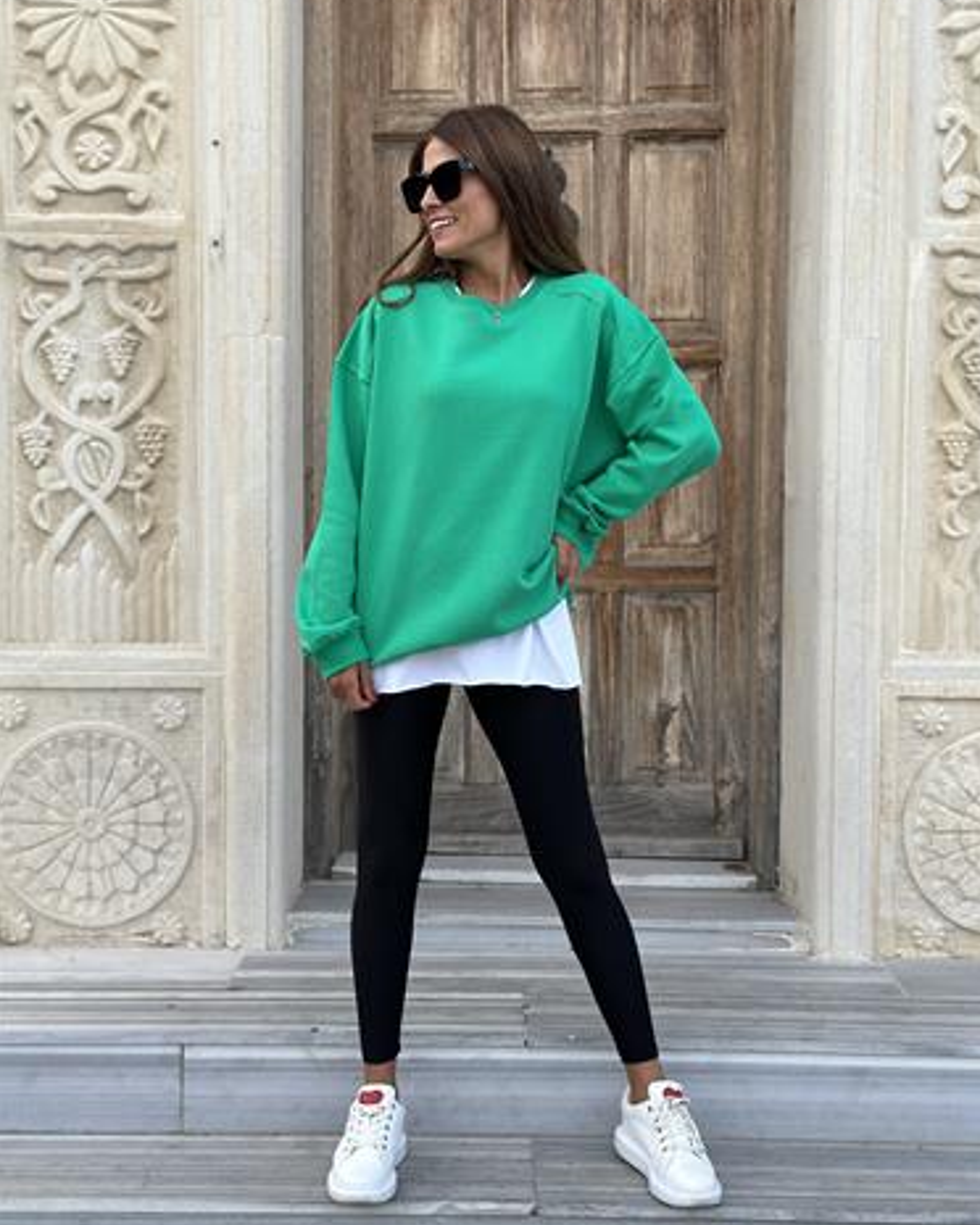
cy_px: 585
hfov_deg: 29.7
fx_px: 1849
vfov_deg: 36.6
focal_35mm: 51
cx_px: 495
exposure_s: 1/345
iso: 80
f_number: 1.78
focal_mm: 6.86
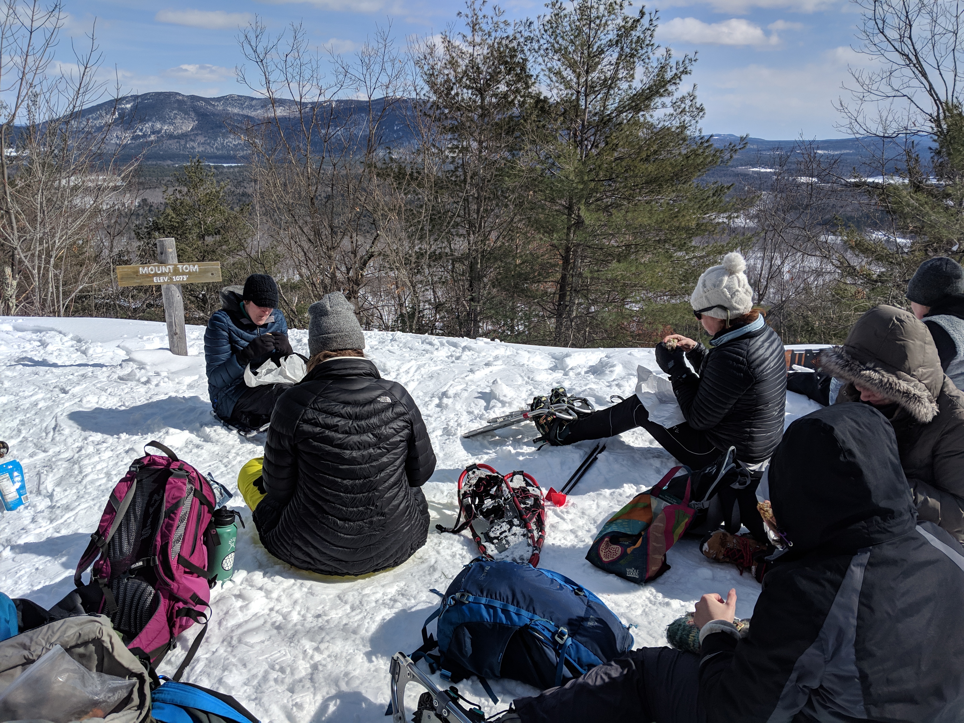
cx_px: 482
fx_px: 752
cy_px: 362
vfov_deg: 51.4
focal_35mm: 27
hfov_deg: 65.3
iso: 54
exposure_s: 1/7812
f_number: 1.8
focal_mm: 4.44
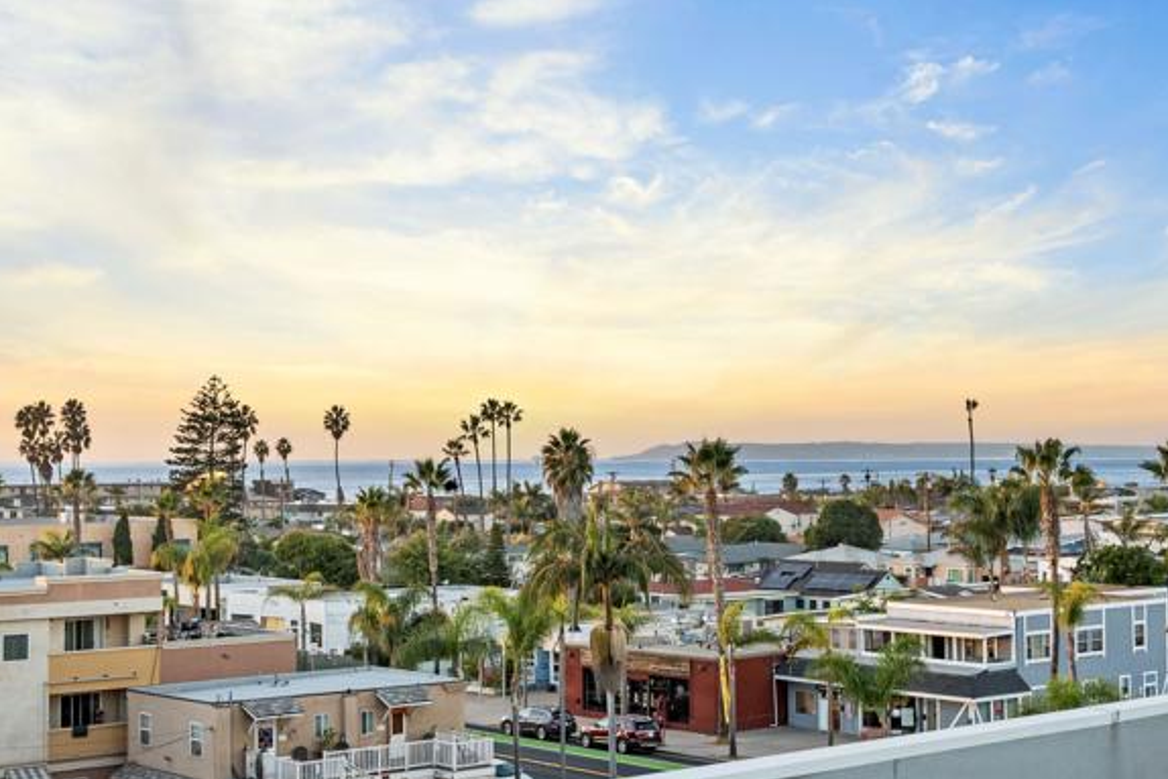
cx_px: 617
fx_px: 1882
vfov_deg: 23.4
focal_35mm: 58
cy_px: 367
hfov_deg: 34.5
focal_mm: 35
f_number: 5.6
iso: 100
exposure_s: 1/30
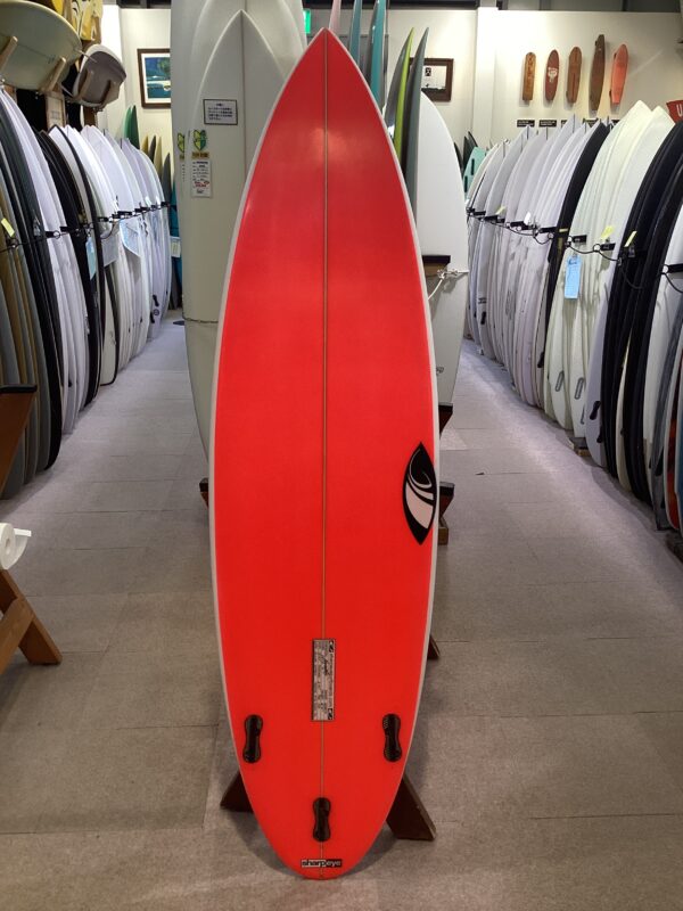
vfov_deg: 58.4
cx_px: 342
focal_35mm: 31
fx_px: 816
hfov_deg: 45.4
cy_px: 456
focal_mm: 3.3
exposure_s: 1/50
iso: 80
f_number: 2.4
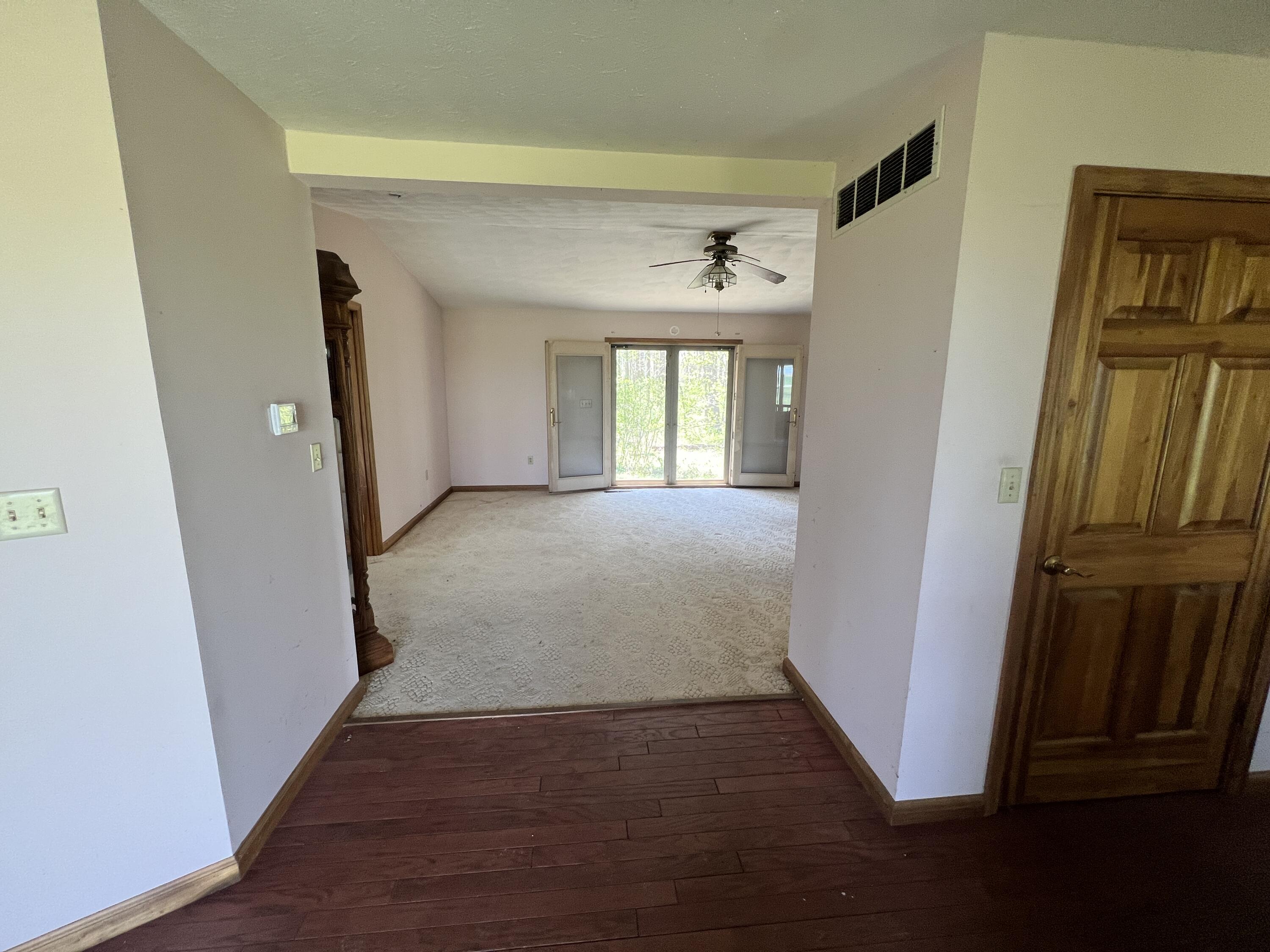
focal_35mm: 13
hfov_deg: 106.2
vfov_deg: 89.9
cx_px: 635
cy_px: 476
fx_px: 477
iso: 125
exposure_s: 1/99
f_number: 1.8
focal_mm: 1.57
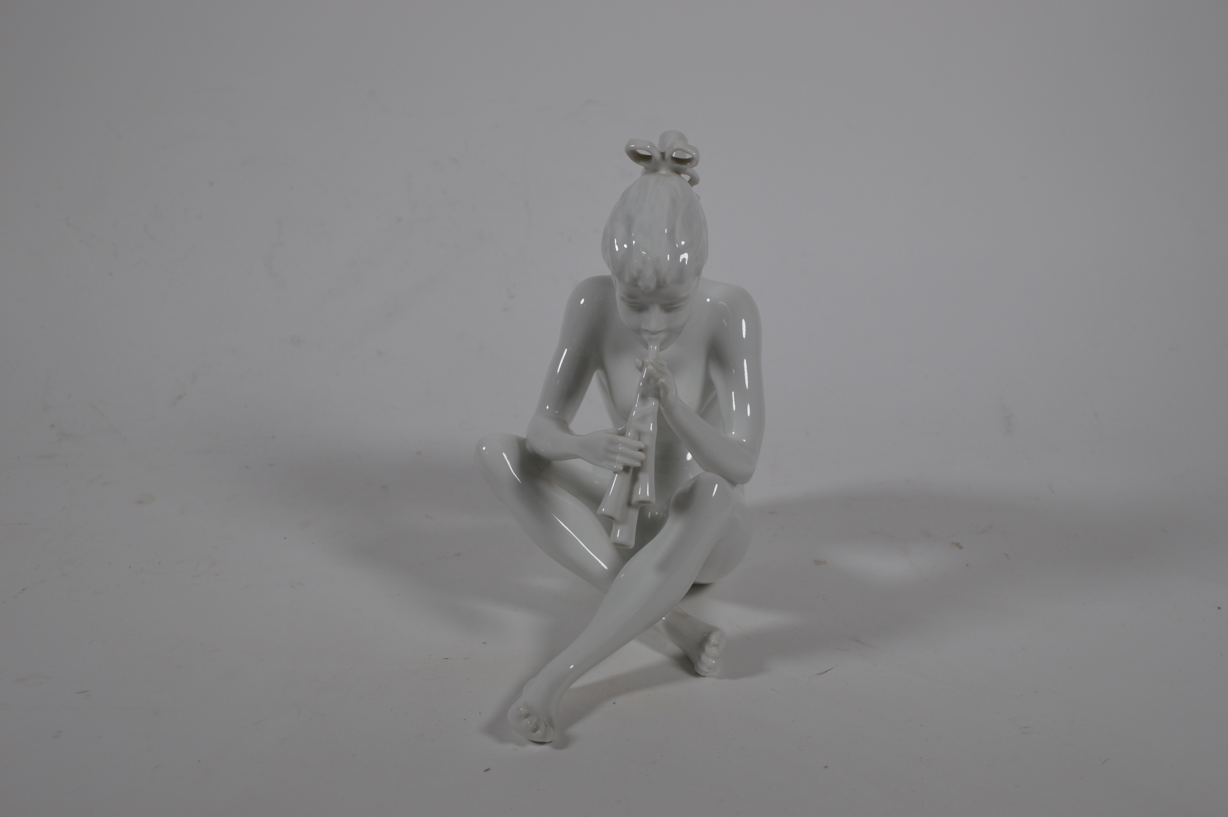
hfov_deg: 43.6
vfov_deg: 29.8
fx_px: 1534
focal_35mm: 45
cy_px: 408
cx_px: 614
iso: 200
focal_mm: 30
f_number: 5.6
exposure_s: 1/125
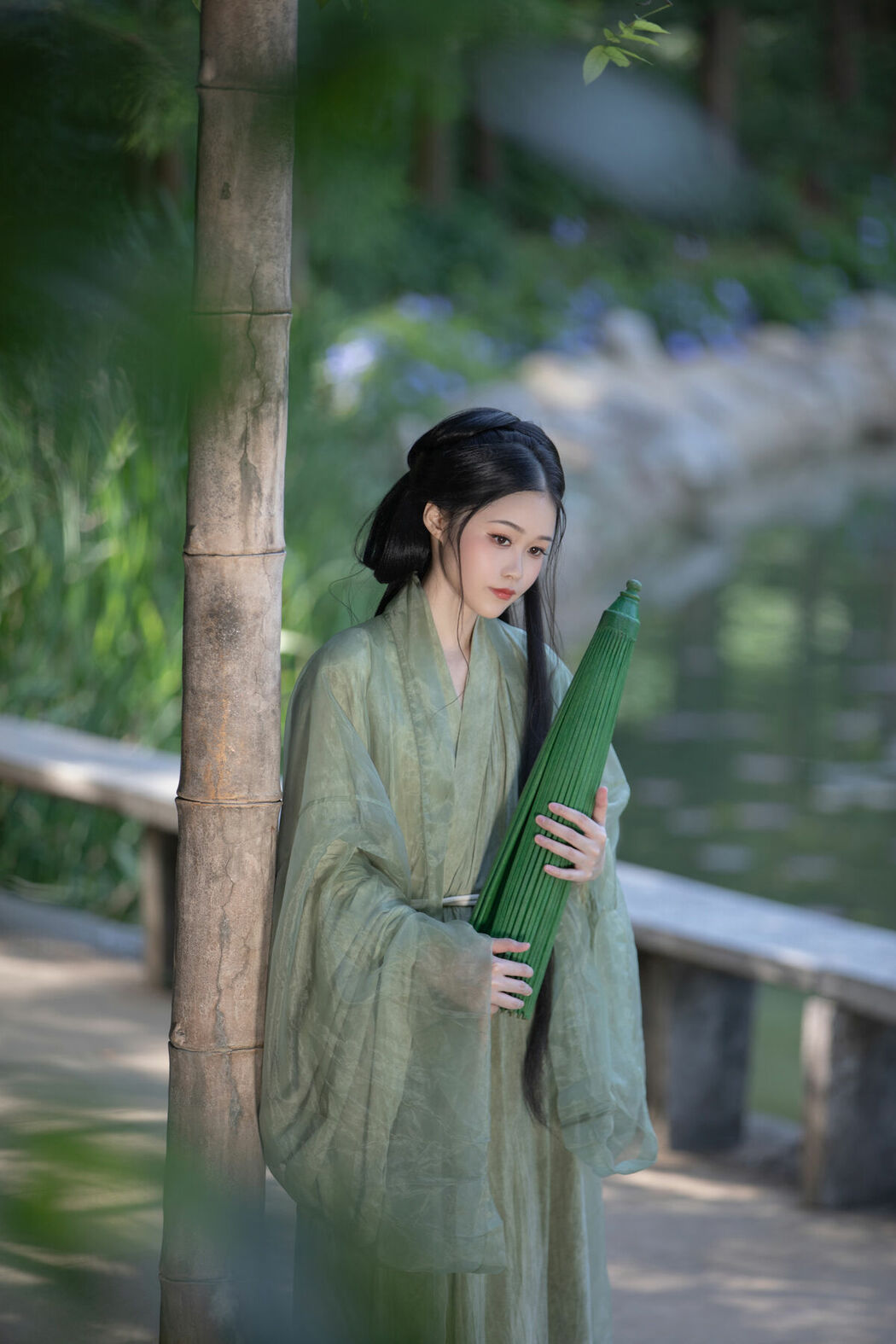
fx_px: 6309
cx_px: 448
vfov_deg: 12.2
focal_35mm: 169
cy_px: 672
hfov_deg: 8.1
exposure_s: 1/200
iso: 125
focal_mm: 170
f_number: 2.8
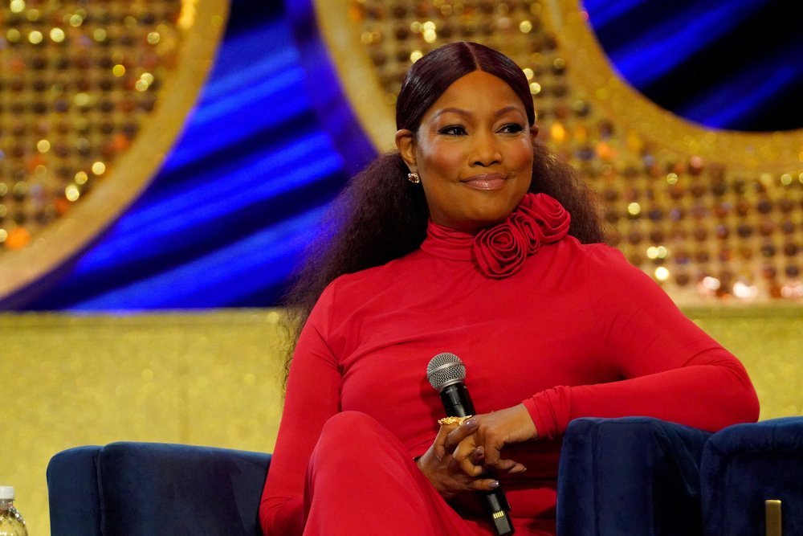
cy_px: 268
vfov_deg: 3.5
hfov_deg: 5.2
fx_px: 8834
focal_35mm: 396
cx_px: 402
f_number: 9
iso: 12800
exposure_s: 1/320
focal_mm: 396
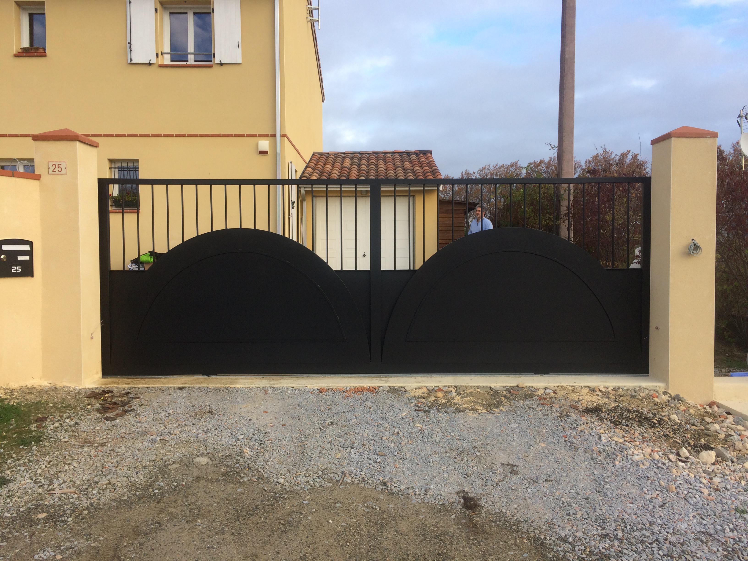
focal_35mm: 29
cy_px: 280
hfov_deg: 61.7
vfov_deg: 48.2
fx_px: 627
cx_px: 374
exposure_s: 1/507
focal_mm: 4.15
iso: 32
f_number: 2.2
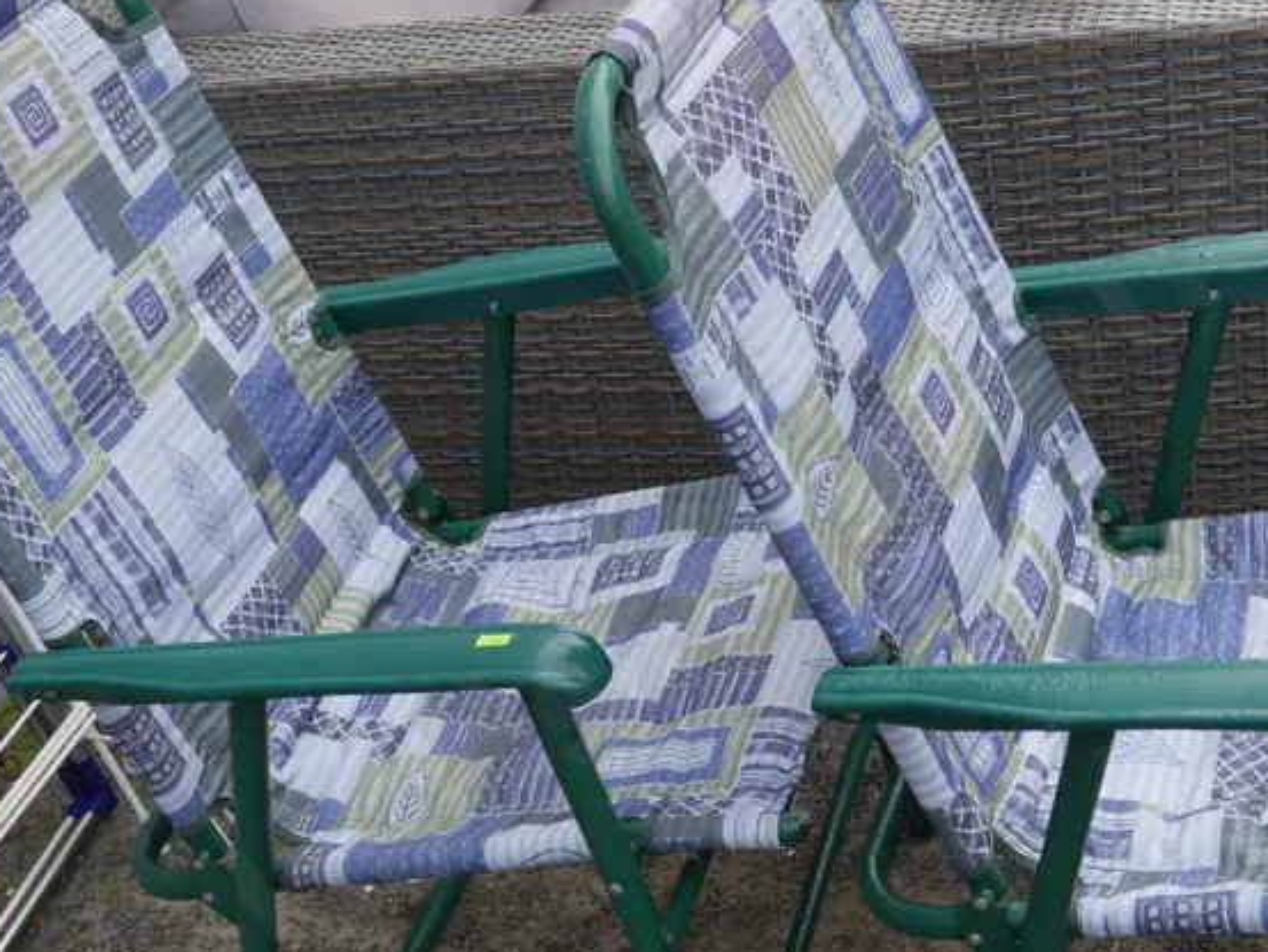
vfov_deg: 23.3
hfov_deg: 30.6
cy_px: 563
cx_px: 777
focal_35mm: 63
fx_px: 2308
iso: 200
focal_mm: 17
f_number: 4
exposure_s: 1/125
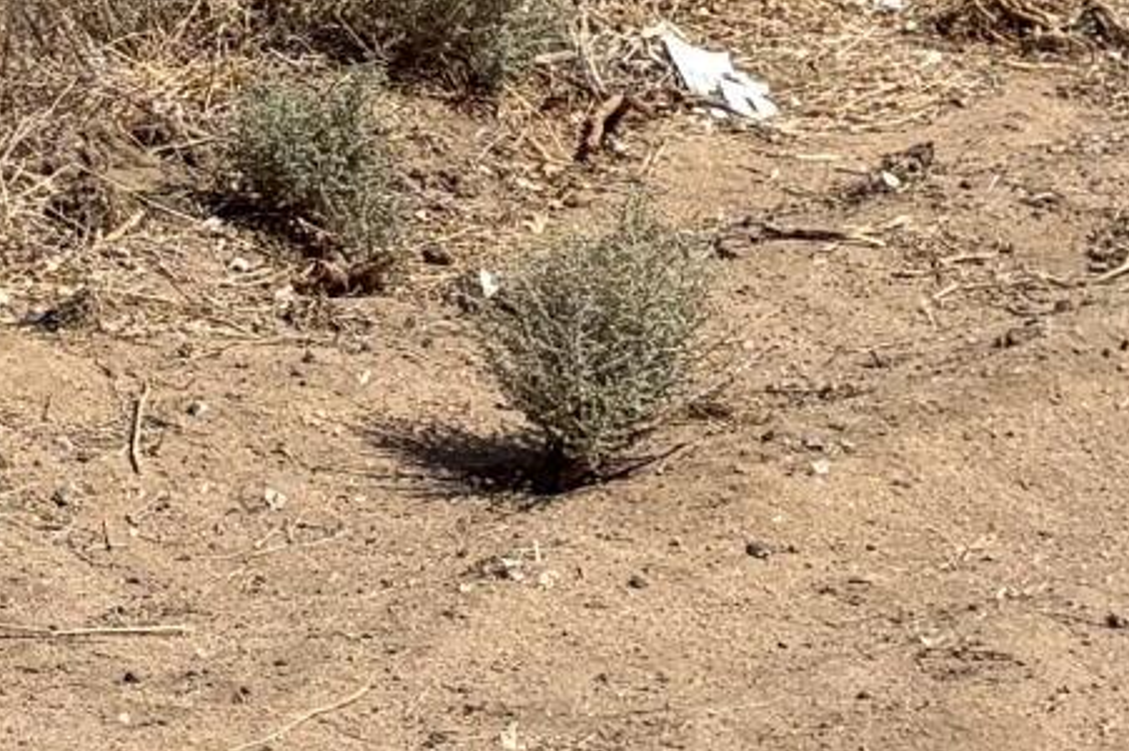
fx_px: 5641
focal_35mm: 180
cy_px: -956
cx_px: -623
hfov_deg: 11.0
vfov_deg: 7.2
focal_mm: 5.96
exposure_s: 1/7813
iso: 50
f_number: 1.6
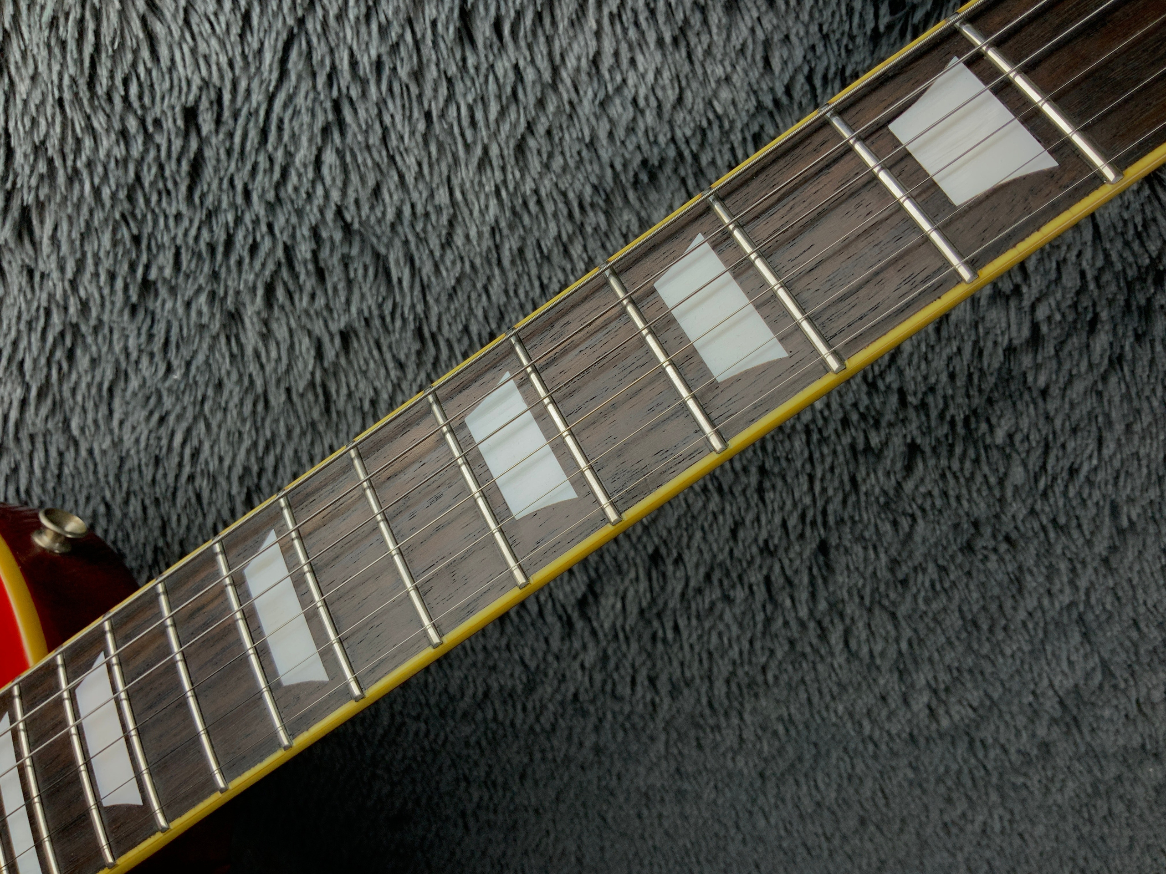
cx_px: 583
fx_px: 977
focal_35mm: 29
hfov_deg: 61.7
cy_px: 437
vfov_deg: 48.2
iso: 25
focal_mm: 3
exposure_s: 1/100
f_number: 1.8
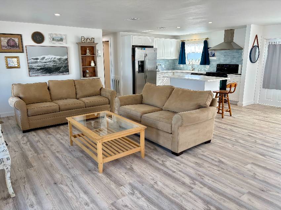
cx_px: 140
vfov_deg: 53.0
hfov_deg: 67.3
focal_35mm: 26
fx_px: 211
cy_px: 105
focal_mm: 5.96
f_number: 1.6
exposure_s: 1/231
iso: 64
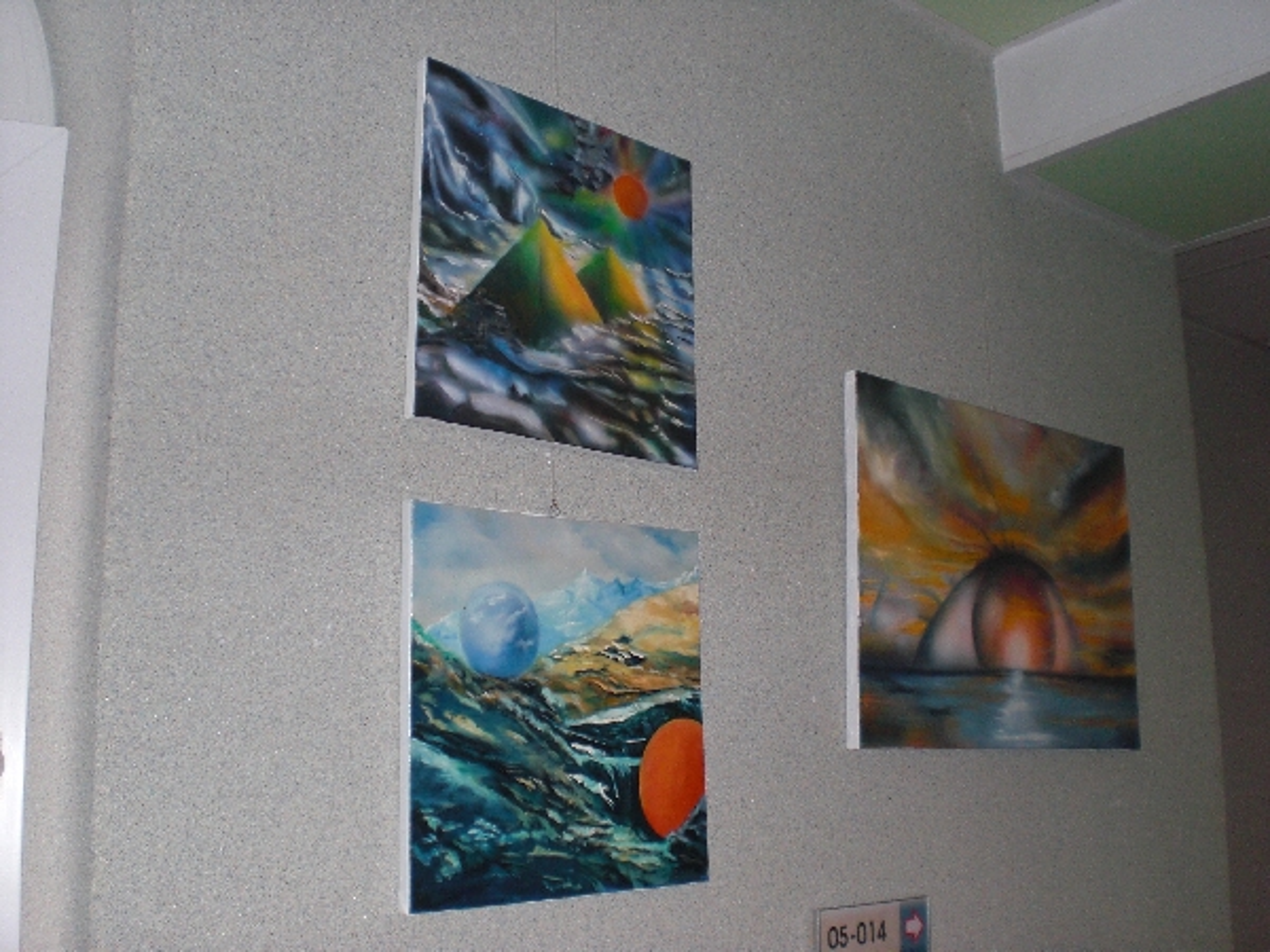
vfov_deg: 37.7
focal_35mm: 38
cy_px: 476
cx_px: 635
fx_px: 1394
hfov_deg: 49.0
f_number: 3.1
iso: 200
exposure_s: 1/60
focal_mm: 6.3
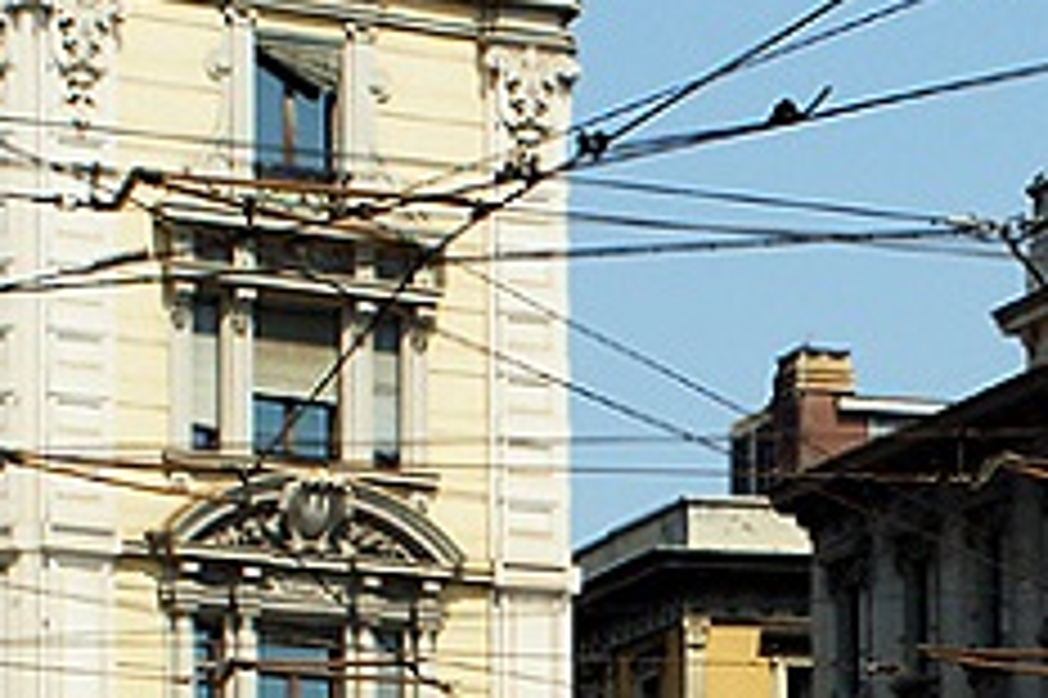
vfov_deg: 7.7
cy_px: 752
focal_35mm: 176
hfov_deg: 11.5
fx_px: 5120
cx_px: 1091
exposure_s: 1/640
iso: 200
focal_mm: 28
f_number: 6.3
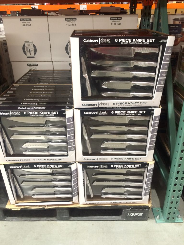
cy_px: 122
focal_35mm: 29
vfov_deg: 61.7
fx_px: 206
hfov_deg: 48.2
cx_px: 92
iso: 125
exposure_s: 1/33
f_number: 2.2
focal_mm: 4.15
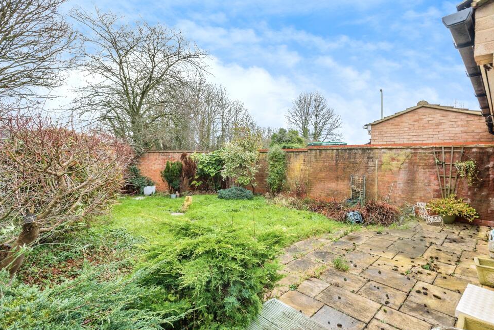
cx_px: 255
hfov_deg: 90.0
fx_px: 247
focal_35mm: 18
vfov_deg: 67.4
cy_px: 158
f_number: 7.1
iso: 200
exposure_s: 1/50
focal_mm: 17
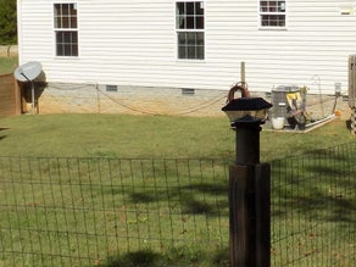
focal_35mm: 79
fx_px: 812
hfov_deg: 24.4
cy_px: 94
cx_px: 270
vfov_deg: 18.6
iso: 80
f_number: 3.2
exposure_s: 1/1250
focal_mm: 4.8
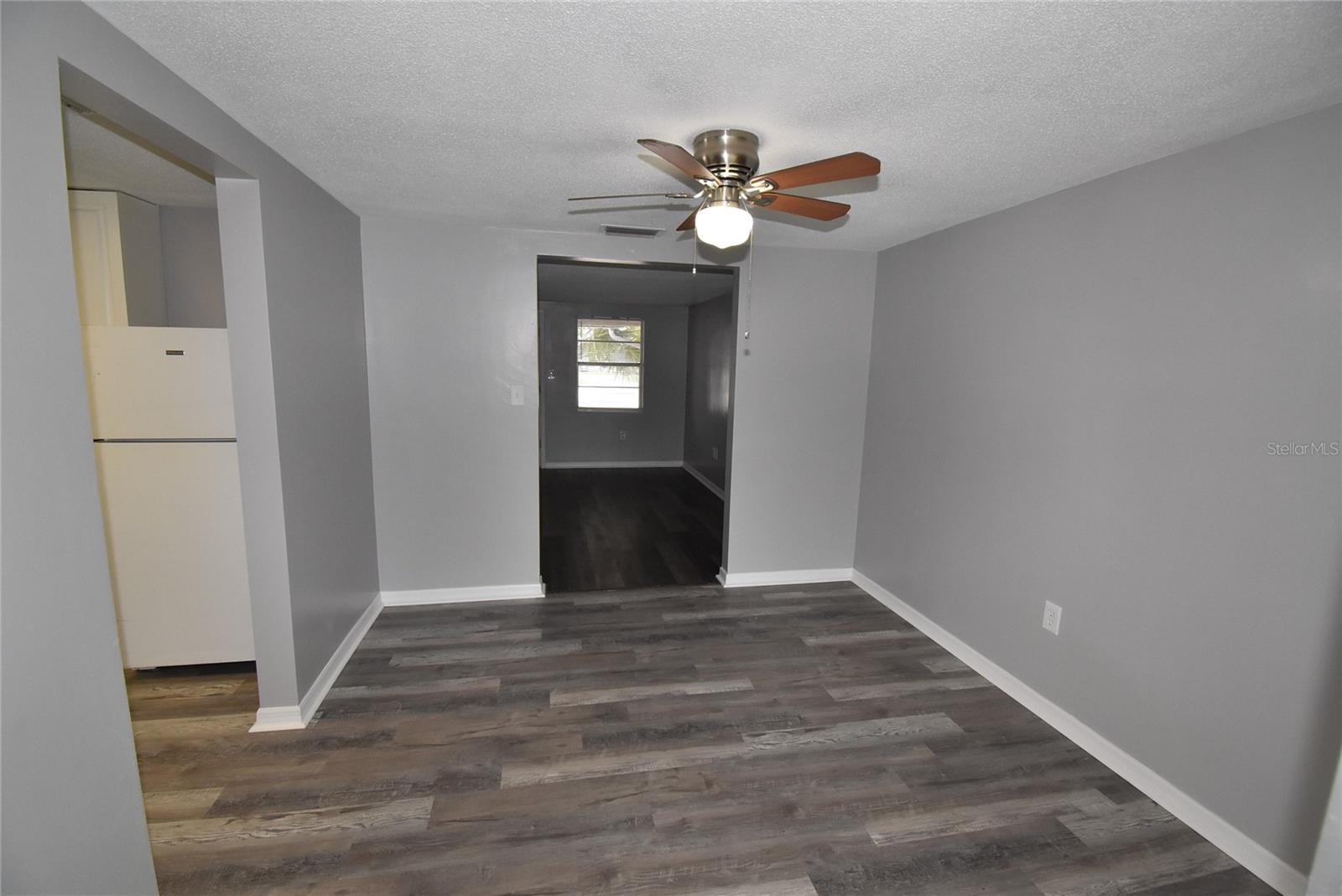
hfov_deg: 100.4
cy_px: 448
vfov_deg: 77.4
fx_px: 559
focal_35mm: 15
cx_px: 671
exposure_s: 1/200
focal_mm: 10
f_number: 8
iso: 1600
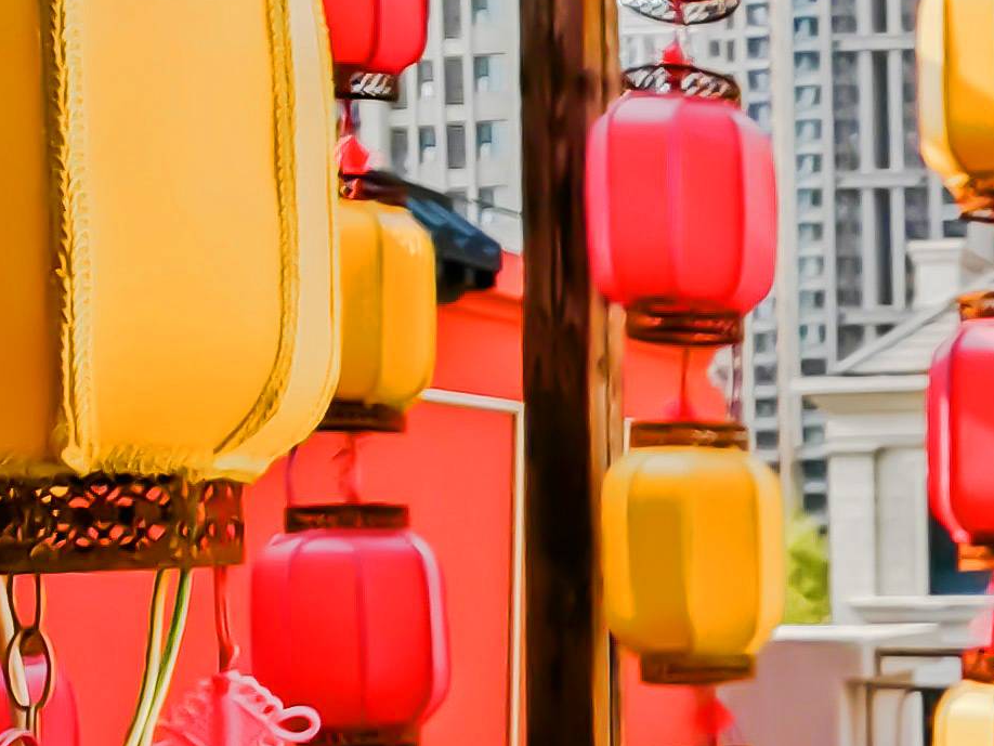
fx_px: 1666
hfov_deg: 26.6
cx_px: 1383
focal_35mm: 58
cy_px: 612
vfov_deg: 24.8
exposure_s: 1/440
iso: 50
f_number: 2
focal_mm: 1.82
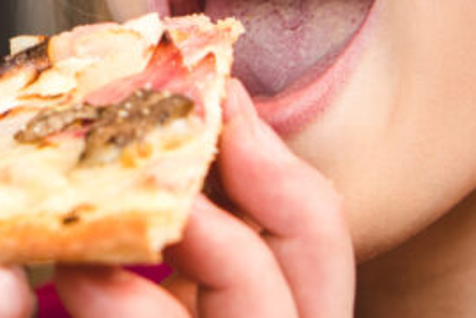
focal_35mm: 274
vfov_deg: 5.0
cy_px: -15
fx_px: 3627
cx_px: 104
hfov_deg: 7.5
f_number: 5
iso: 100
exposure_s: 1/160
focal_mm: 48
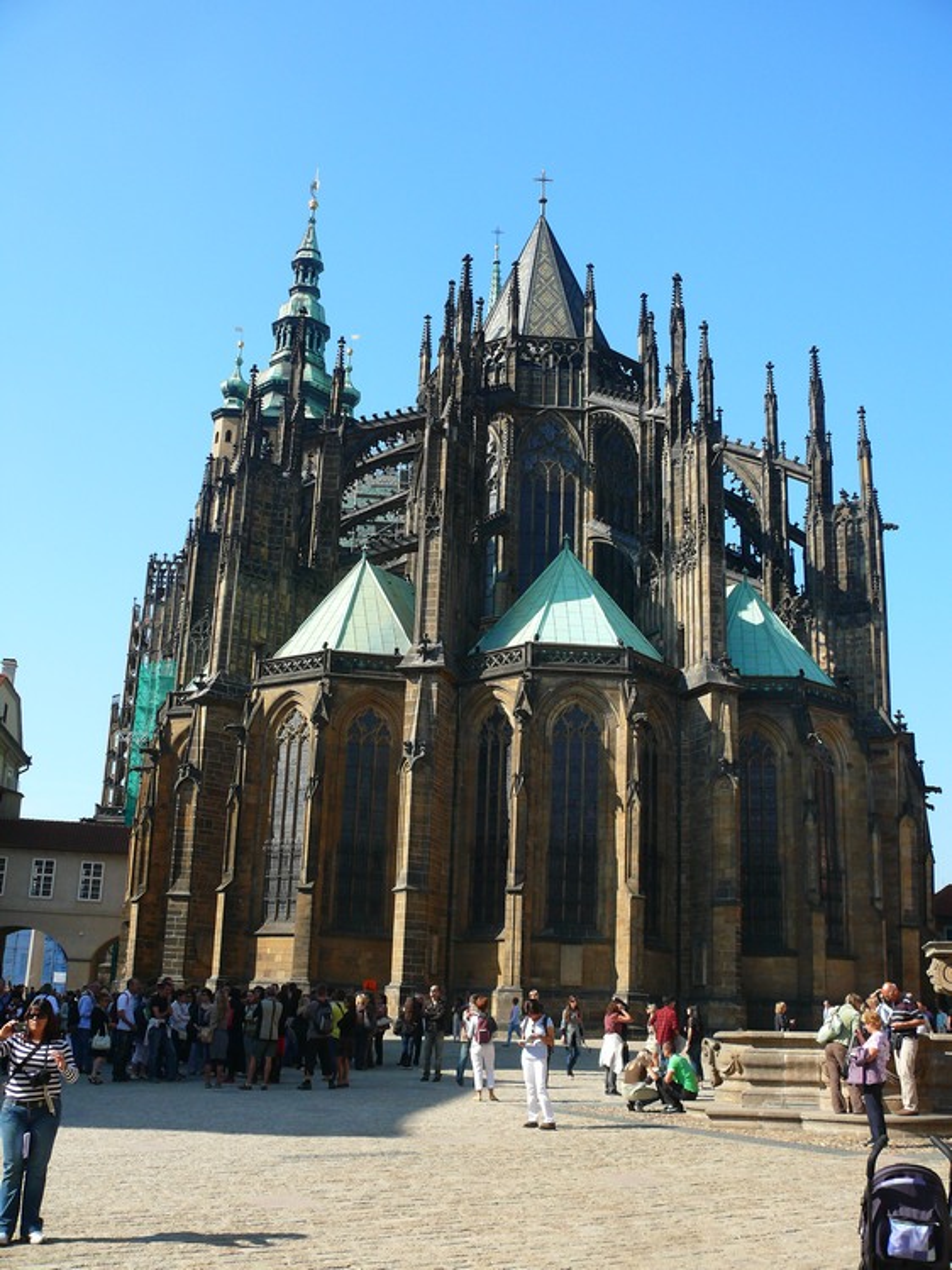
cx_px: 476
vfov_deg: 52.6
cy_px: 635
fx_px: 1284
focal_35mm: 35
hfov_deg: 40.7
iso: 100
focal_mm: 7.4
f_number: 4
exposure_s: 1/200
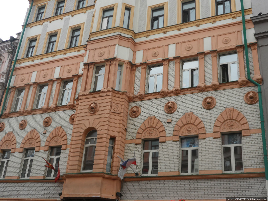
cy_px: 100
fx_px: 341
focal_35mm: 44
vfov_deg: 32.9
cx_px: 134
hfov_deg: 42.9
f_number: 3.9
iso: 80
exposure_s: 1/125
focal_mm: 8
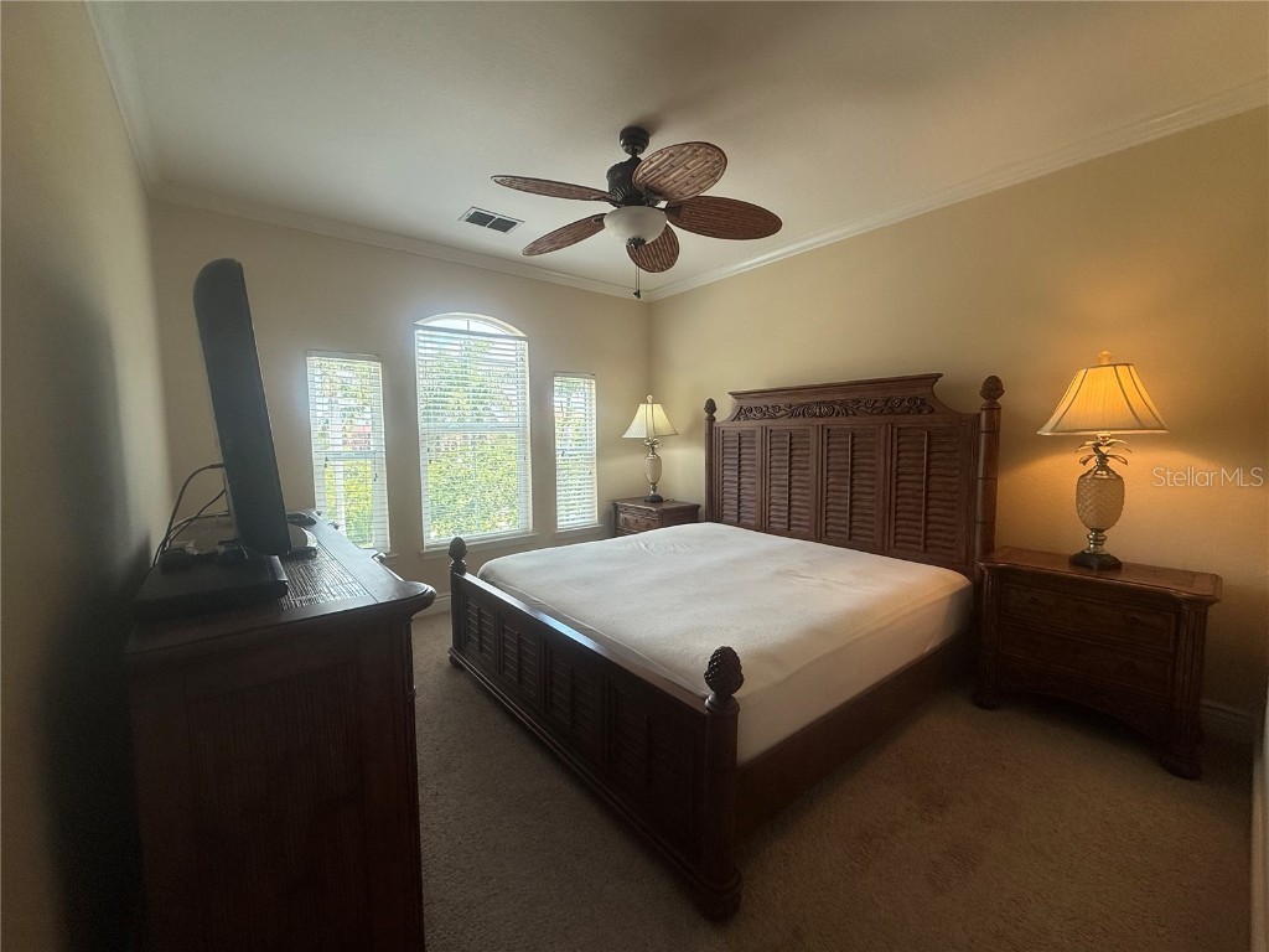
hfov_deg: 102.1
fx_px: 513
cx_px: 634
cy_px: 476
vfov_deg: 85.7
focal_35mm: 14
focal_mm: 2.22
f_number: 2.2
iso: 100
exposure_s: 1/120
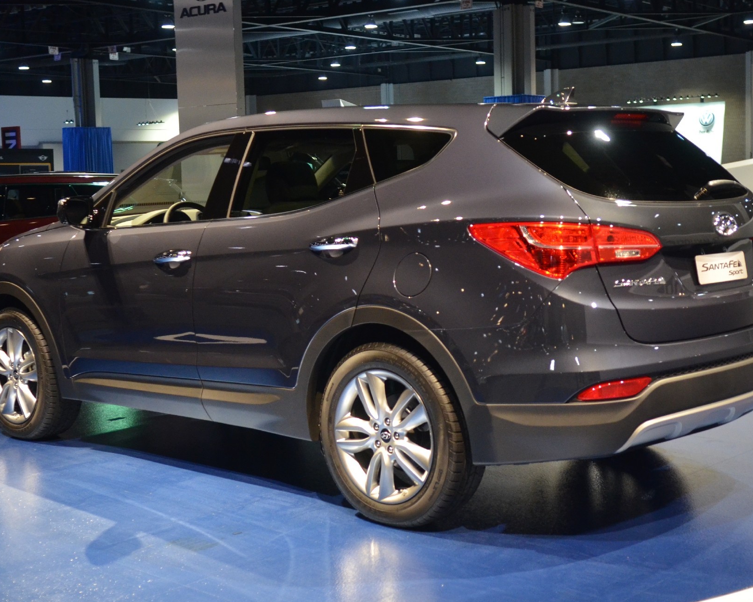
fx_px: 1159
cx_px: 404
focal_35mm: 52
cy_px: 271
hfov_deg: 36.0
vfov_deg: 29.1
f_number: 2.8
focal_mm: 24
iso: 1600
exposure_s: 1/60
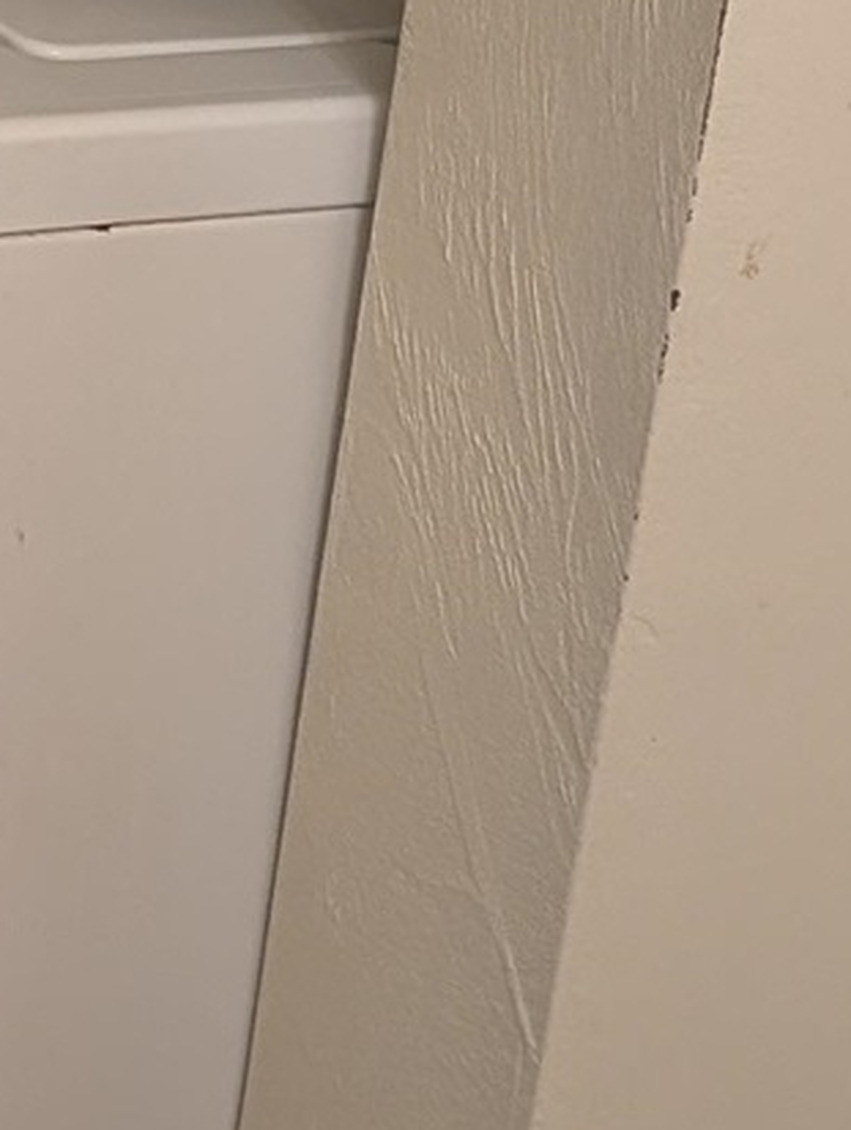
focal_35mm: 67
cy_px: -378
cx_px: -733
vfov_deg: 24.8
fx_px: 2191
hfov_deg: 17.4
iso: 77
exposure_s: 1/24
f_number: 1.7
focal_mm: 2.02
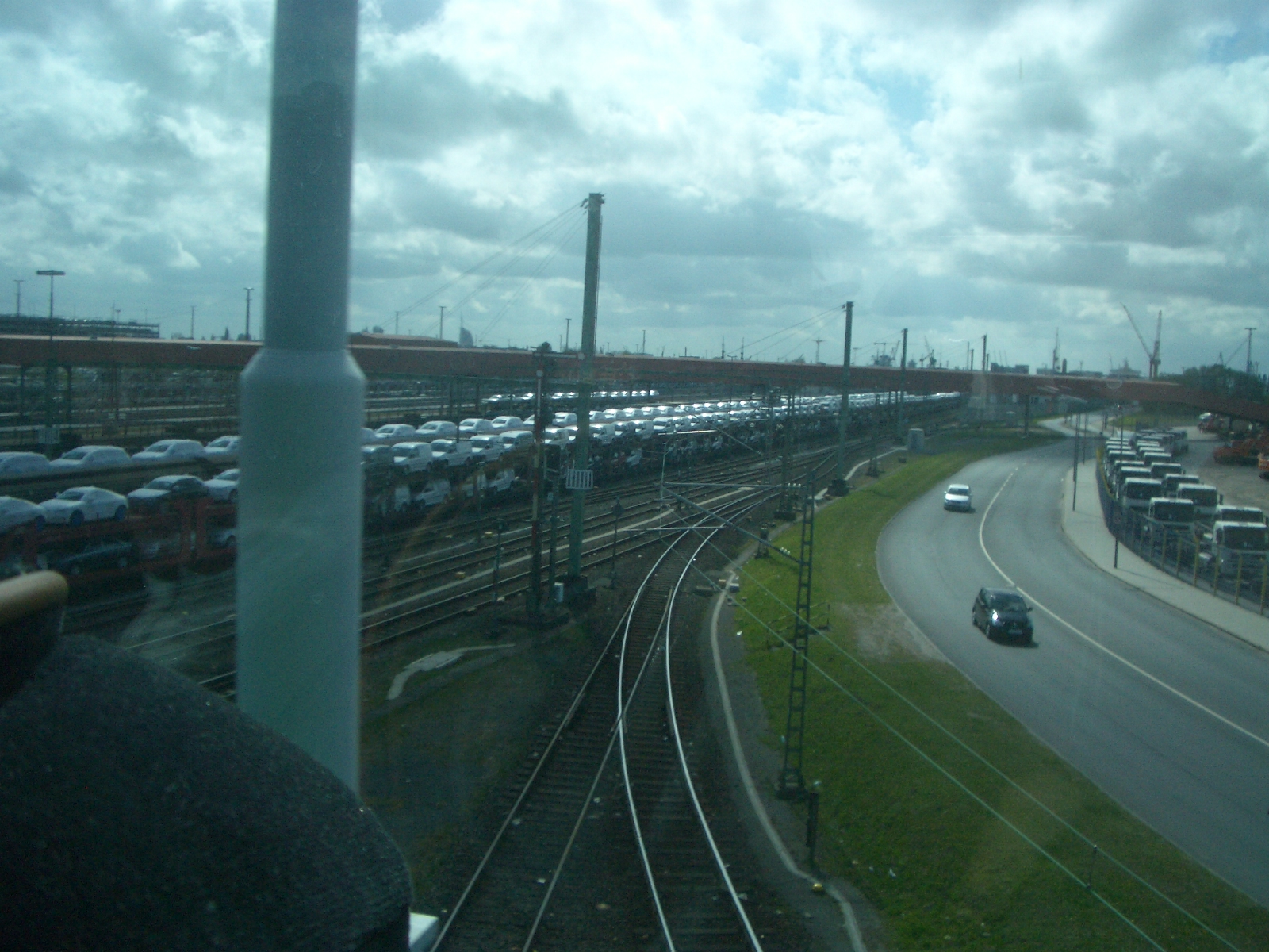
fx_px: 1283
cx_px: 634
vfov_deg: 40.7
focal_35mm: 35
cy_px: 476
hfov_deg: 52.6
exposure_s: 1/400
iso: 100
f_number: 4.3
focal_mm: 5.8
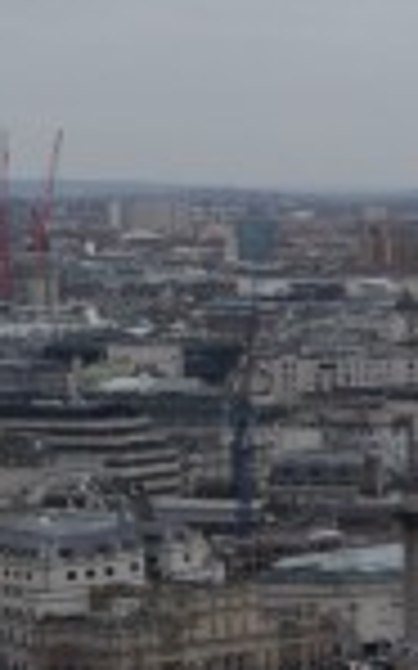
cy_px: 535
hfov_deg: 4.6
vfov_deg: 9.1
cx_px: 2220
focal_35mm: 231
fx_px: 4214
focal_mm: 22
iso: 400
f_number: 8
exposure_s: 1/250
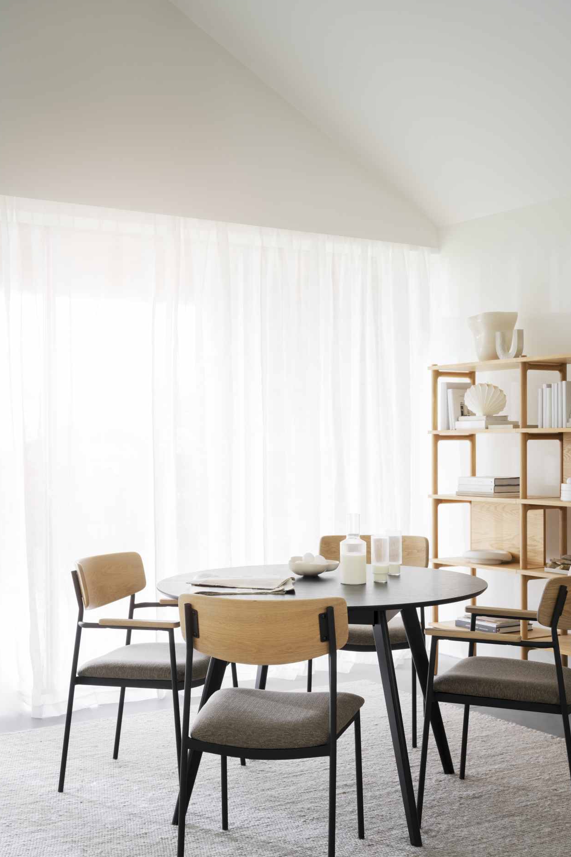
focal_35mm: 46
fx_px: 1095
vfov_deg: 42.7
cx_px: 293
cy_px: 444
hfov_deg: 29.2
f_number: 7.1
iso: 250
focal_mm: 43
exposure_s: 1/4
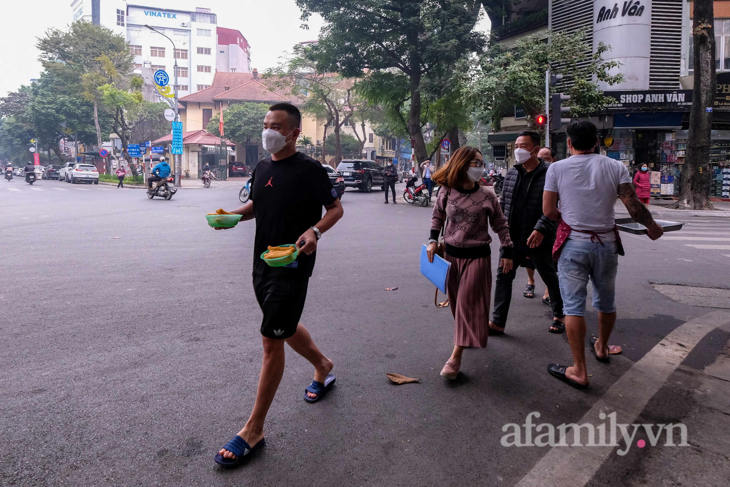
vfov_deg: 77.3
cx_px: 365
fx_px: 304
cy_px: 244
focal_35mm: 15
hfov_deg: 100.4
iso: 800
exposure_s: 1/250
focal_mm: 10
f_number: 4
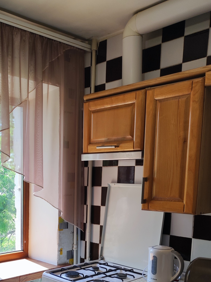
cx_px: 46
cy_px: 232
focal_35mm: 42
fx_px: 342
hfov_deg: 33.4
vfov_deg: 42.5
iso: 67
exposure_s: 1/100
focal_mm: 4.7
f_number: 1.79
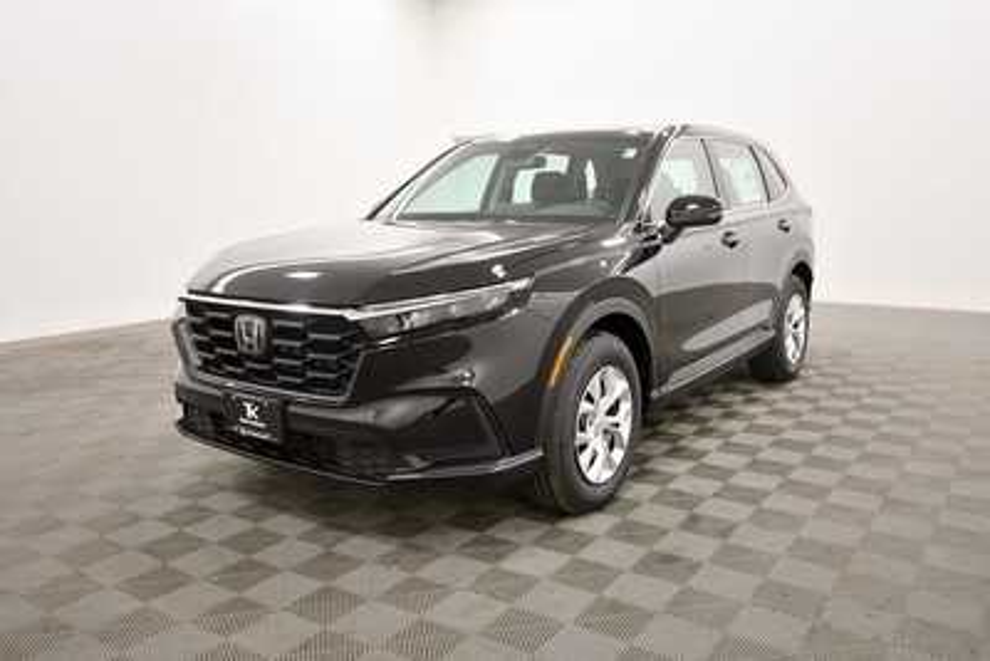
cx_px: 495
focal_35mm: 27
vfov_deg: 48.0
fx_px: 743
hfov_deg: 67.4
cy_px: 330
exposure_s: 1/125
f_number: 5.3
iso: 1250
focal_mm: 18
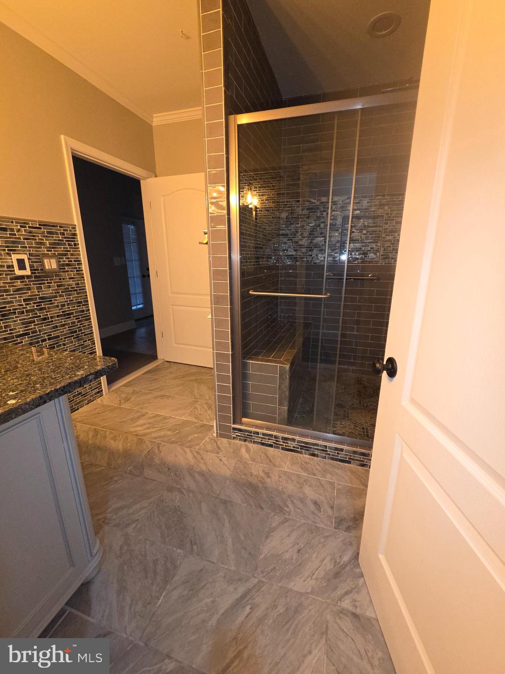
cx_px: 252
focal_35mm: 13
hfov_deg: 89.9
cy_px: 337
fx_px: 253
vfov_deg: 106.2
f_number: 2.2
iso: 160
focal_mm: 2.2
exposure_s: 1/60
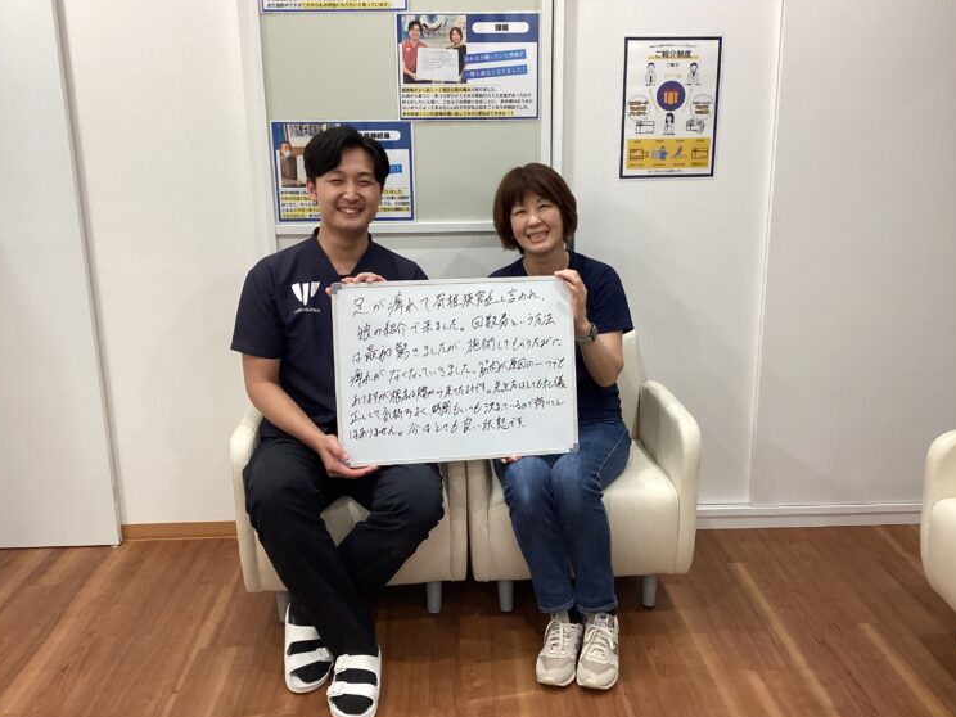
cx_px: 481
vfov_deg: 44.2
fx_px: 884
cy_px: 356
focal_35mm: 32
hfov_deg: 56.8
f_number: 2.4
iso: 160
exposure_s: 1/60
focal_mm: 3.3
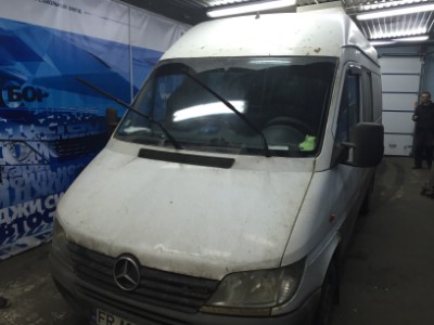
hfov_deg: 61.7
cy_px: 162
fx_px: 364
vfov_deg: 48.2
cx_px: 217
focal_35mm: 29
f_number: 2.2
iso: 80
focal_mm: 4.15
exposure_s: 1/33
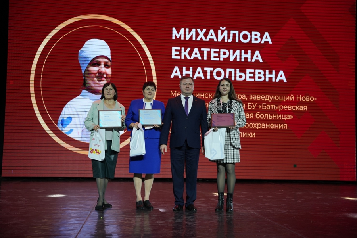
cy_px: 119
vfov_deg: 33.1
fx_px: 401
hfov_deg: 48.0
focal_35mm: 40
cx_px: 178
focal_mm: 40.4
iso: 320
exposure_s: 1/250
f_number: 2.8
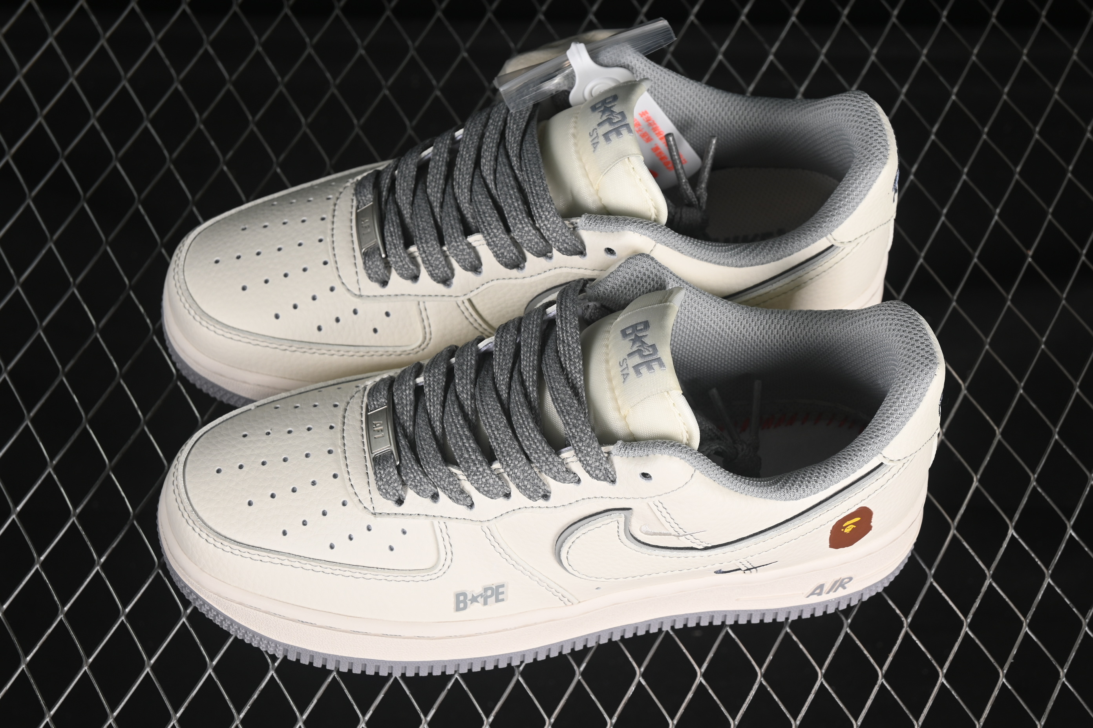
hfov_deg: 27.0
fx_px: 2277
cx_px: 546
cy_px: 364
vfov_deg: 18.2
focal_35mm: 75
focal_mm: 50
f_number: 7.1
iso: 160
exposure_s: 1/80
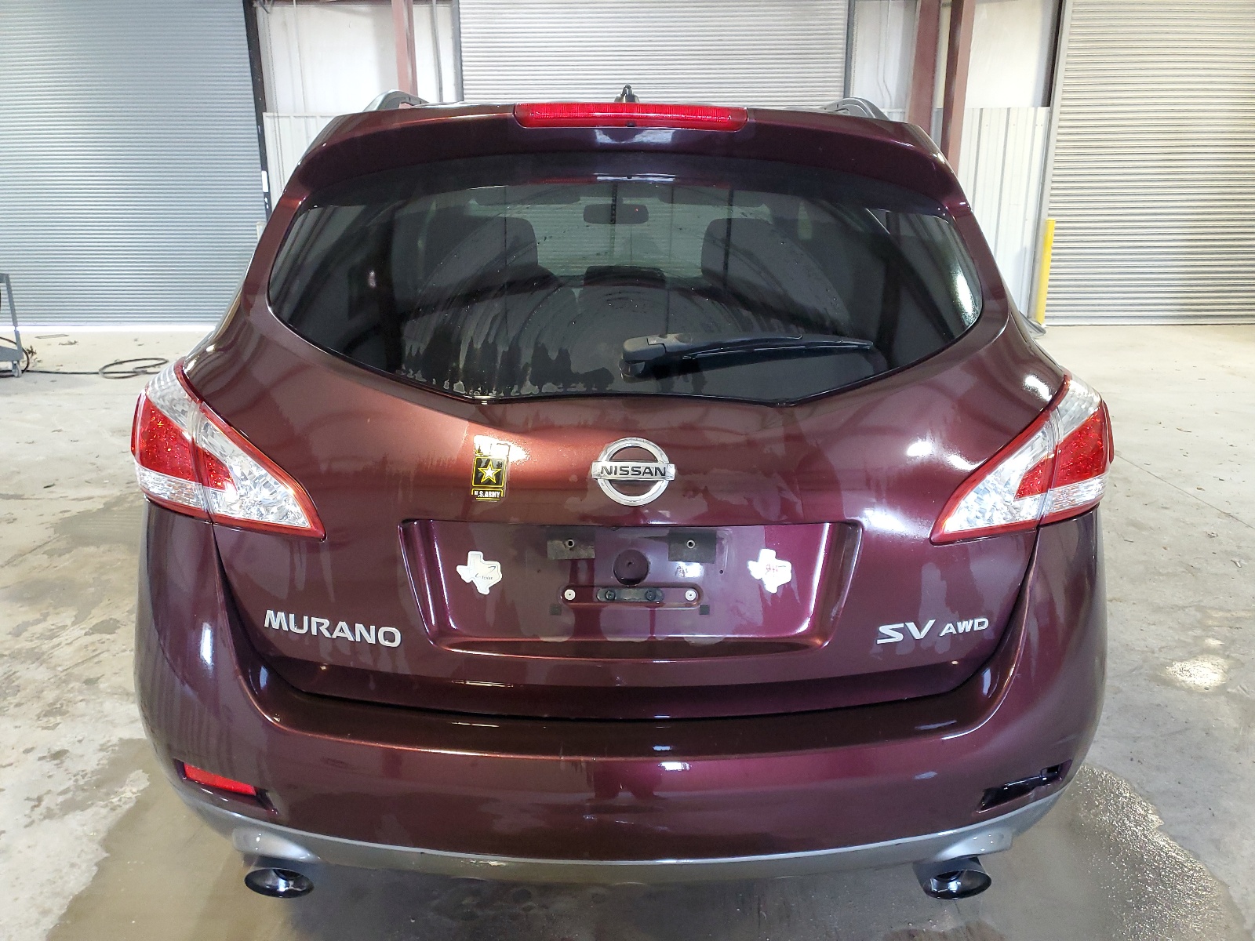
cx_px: 628
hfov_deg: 67.3
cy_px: 470
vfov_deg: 53.1
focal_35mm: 26
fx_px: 943
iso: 285
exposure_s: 1/40
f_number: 1.5
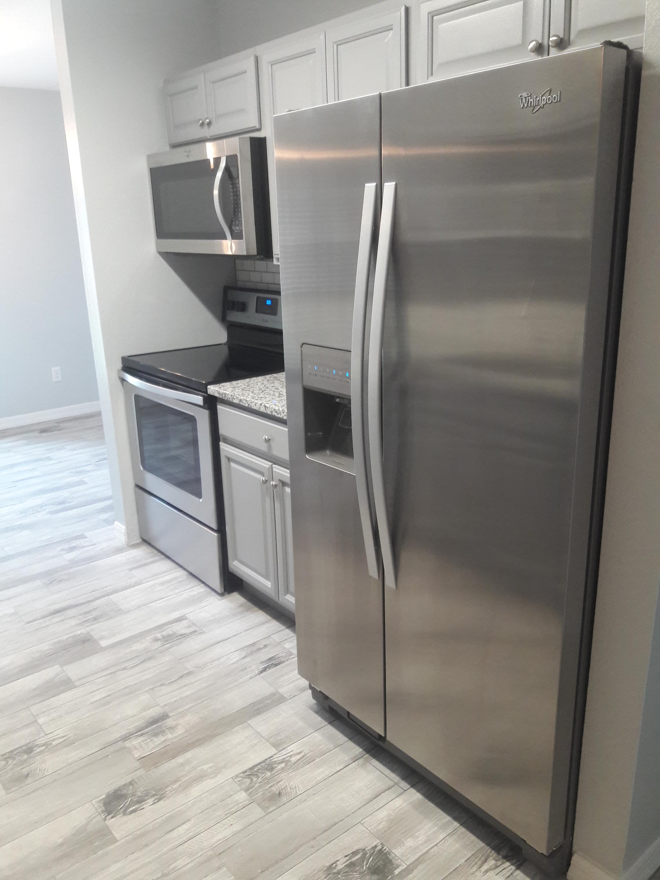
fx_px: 712
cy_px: 440
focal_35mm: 28
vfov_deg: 63.4
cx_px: 330
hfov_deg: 49.7
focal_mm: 3.7
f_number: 1.9
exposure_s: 1/30
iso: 125
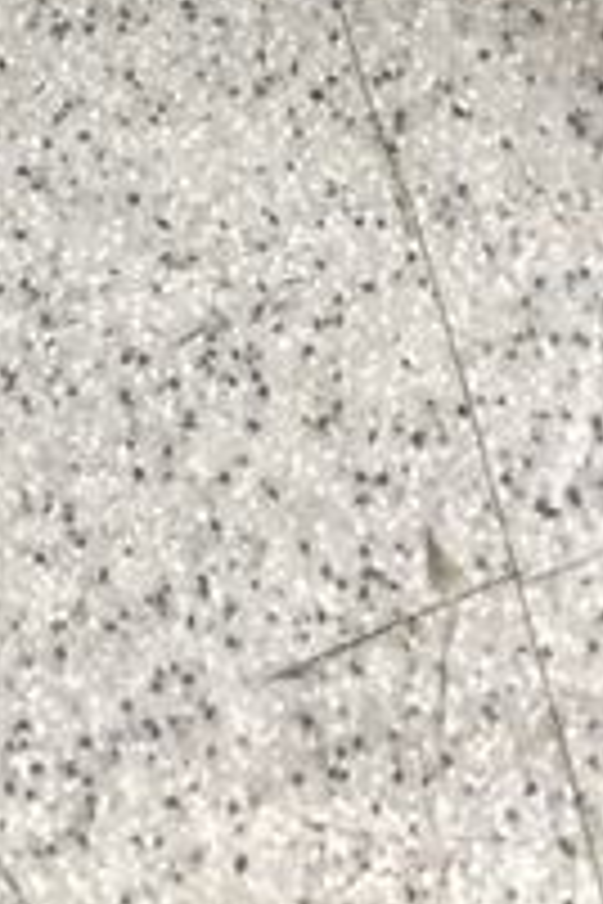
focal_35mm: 146
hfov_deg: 8.2
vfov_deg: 11.8
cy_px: -1183
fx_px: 3668
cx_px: -1076
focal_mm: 3.99
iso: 32
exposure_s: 1/24
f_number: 1.8
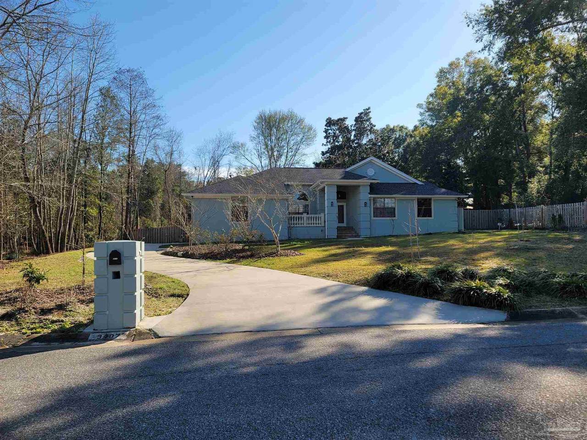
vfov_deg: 54.9
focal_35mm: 25
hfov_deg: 69.4
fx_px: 424
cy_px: 220
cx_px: 294
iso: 20
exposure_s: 1/719
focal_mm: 7
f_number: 1.8
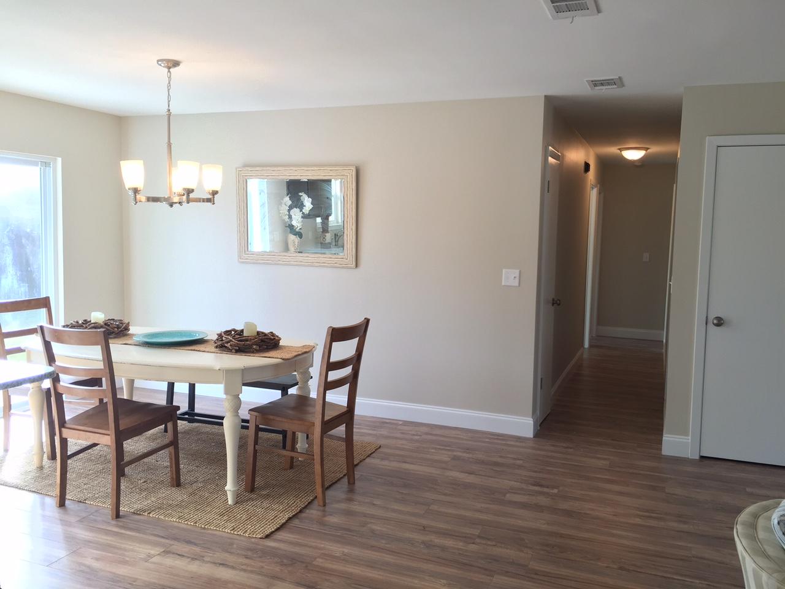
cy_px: 294
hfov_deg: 61.7
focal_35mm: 29
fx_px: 658
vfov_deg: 48.2
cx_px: 392
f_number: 2.2
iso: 32
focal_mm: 4.15
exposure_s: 1/30
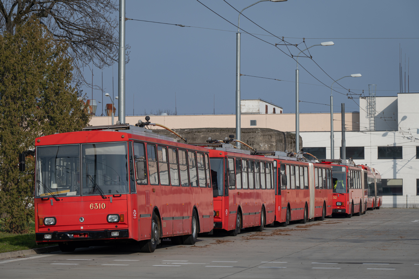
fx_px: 1338
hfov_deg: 17.8
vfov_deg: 11.9
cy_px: 140
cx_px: 210
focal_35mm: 115
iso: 160
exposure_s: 1/640
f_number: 8
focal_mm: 115
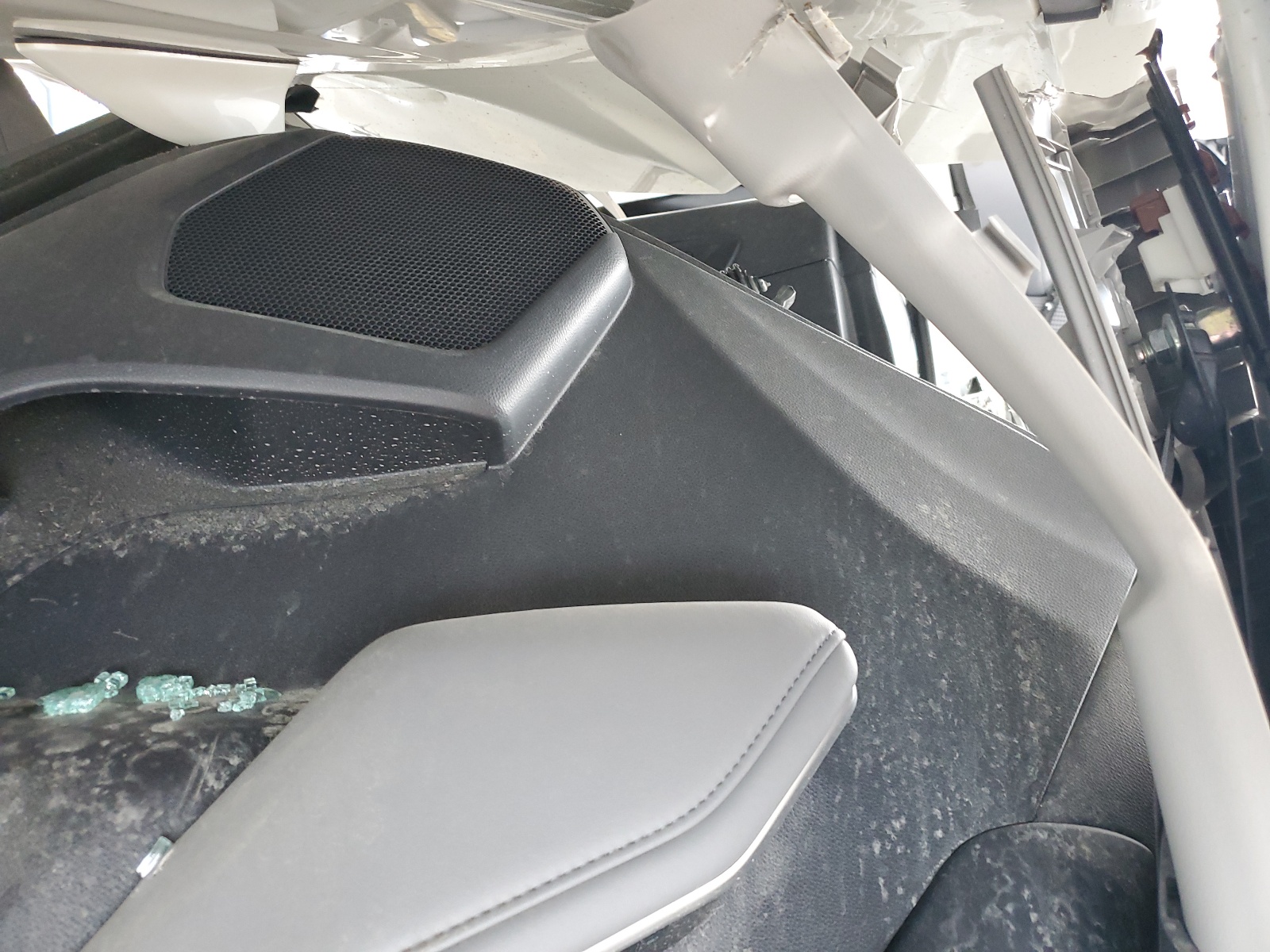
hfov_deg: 67.3
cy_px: 476
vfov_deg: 53.1
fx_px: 954
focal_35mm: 26
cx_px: 635
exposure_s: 1/60.2
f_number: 1.5
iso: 208
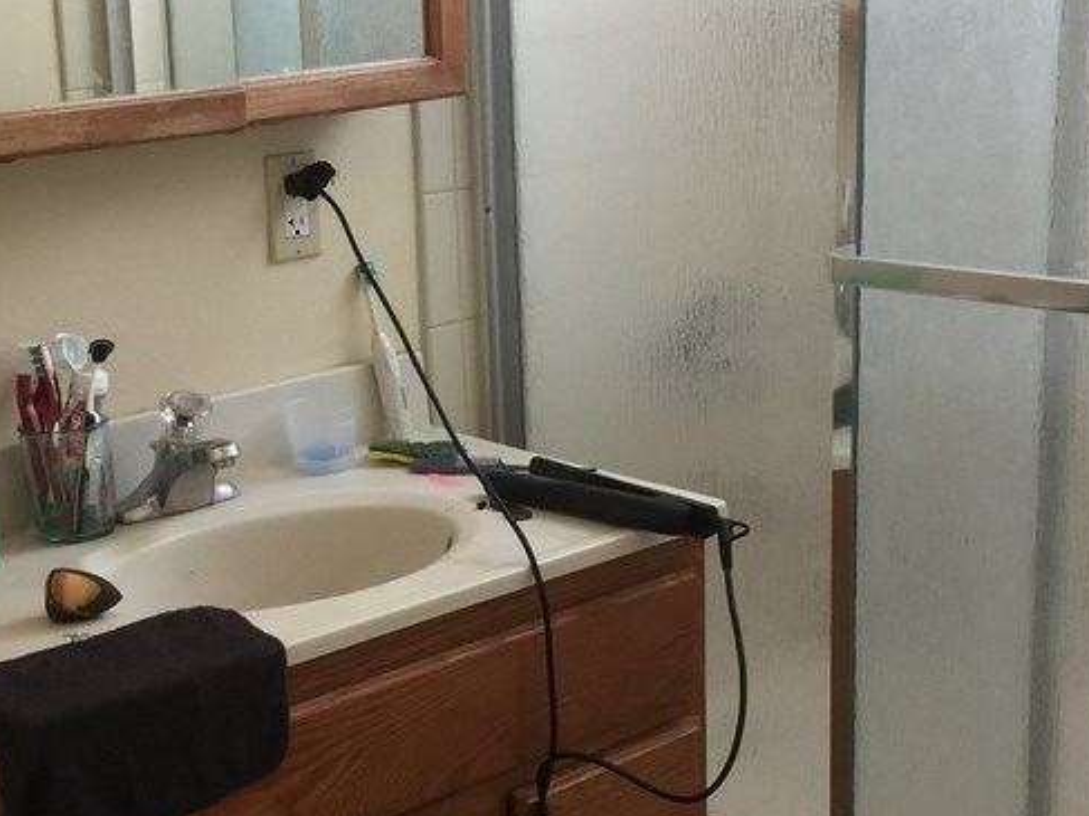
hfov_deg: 31.4
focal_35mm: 61
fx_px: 1919
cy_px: 514
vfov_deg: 23.9
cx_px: 333
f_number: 2.2
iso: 40
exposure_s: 1/15
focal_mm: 4.15
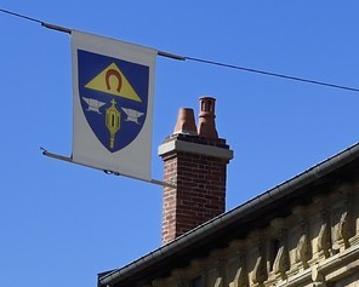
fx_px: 3773
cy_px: 584
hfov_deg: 5.3
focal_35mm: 355
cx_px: 906
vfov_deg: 4.3
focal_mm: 70
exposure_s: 1/250
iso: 200
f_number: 11
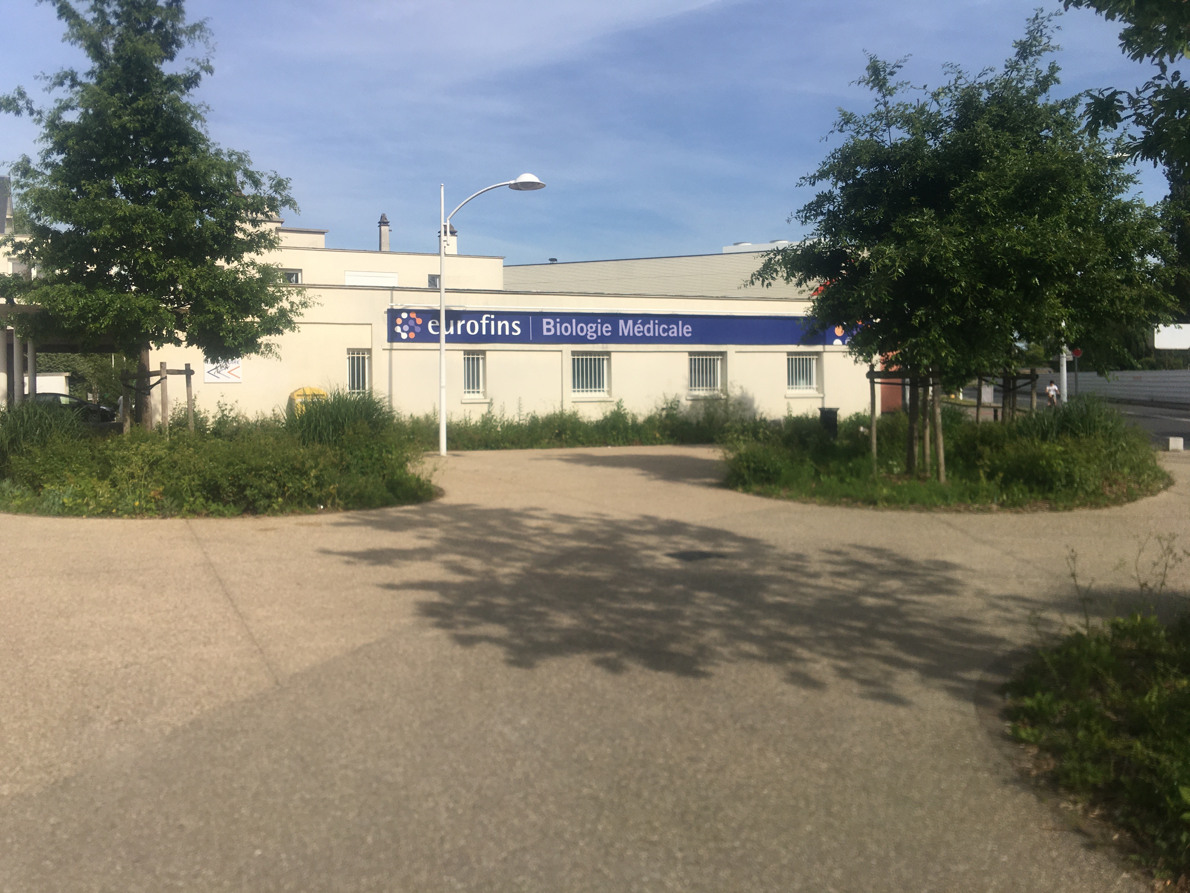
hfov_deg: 61.7
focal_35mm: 29
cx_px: 595
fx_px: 997
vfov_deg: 48.2
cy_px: 446
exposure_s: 1/2262
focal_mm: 4.15
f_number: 2.2
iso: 25
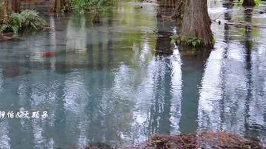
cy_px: 14
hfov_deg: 41.5
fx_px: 338
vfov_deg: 24.2
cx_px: 64
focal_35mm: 48
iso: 400
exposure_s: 1/30
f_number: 4
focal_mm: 24
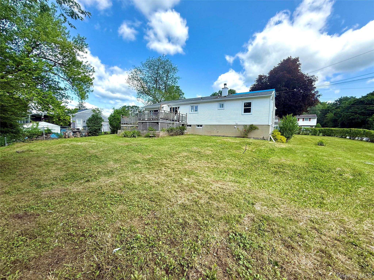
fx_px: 151
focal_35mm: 14
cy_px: 140
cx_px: 187
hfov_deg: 102.1
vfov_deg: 85.7
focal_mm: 2.22
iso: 50
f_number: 2.2
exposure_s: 1/985
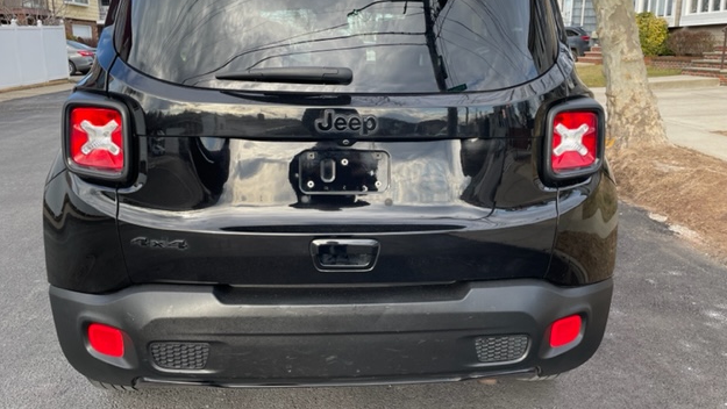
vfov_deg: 40.0
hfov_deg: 66.0
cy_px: 155
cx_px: 365
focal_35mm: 29
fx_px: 559
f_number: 1.6
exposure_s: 1/361
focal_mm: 4.2
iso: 32
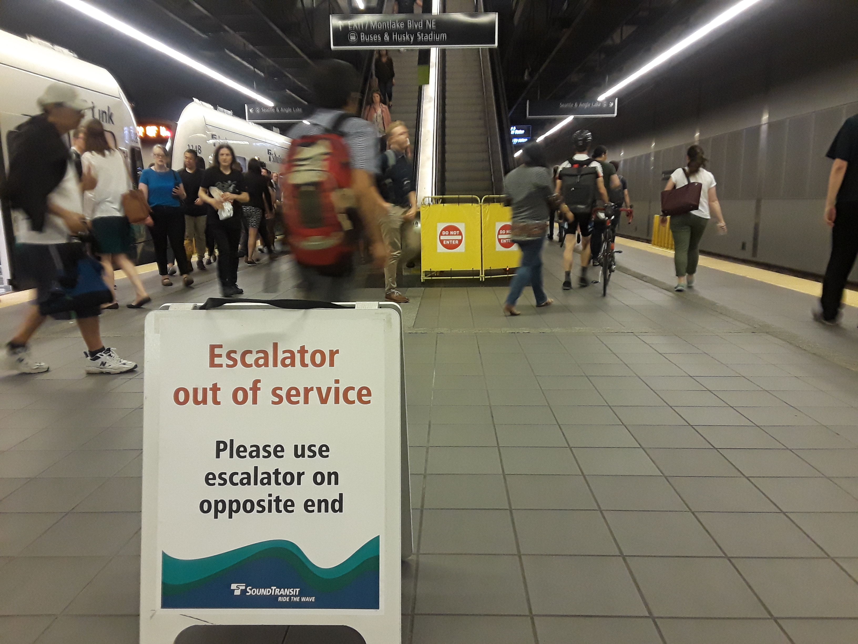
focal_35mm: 28
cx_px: 429
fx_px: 694
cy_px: 322
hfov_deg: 63.4
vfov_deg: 49.7
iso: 160
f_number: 1.9
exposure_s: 1/17
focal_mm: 2.9
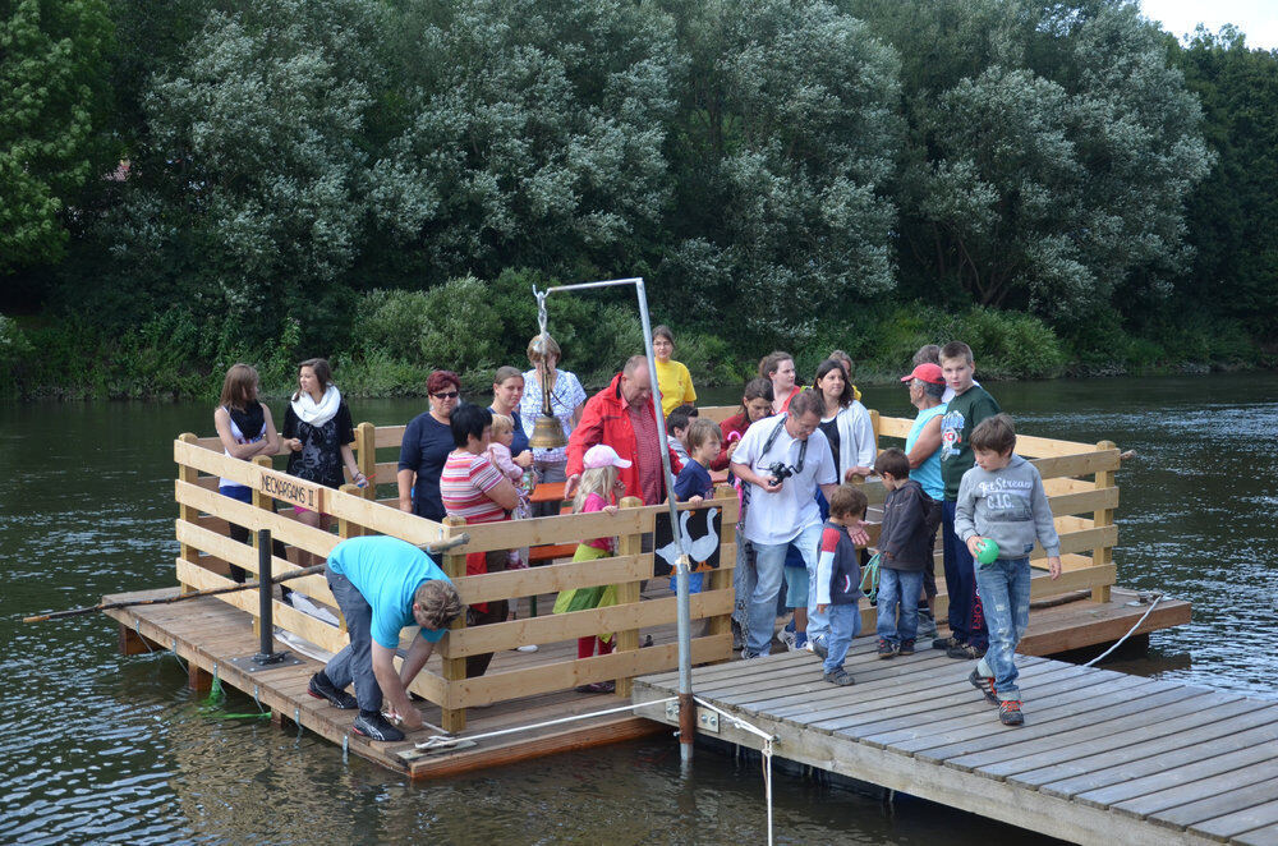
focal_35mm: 48
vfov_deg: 27.9
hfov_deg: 41.2
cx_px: 639
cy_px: 423
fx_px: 1700
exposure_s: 1/1000
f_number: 4.2
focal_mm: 32
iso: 560
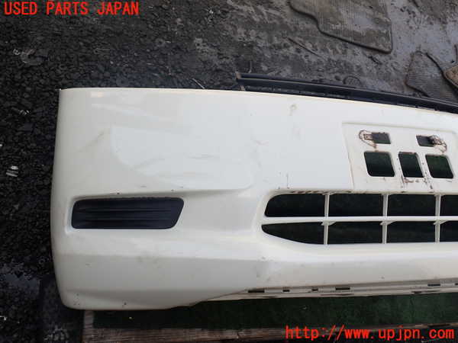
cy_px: 172
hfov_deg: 60.0
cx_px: 229
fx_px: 397
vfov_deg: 46.8
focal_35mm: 30
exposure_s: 1/400
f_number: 3.2
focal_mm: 5.4
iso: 100
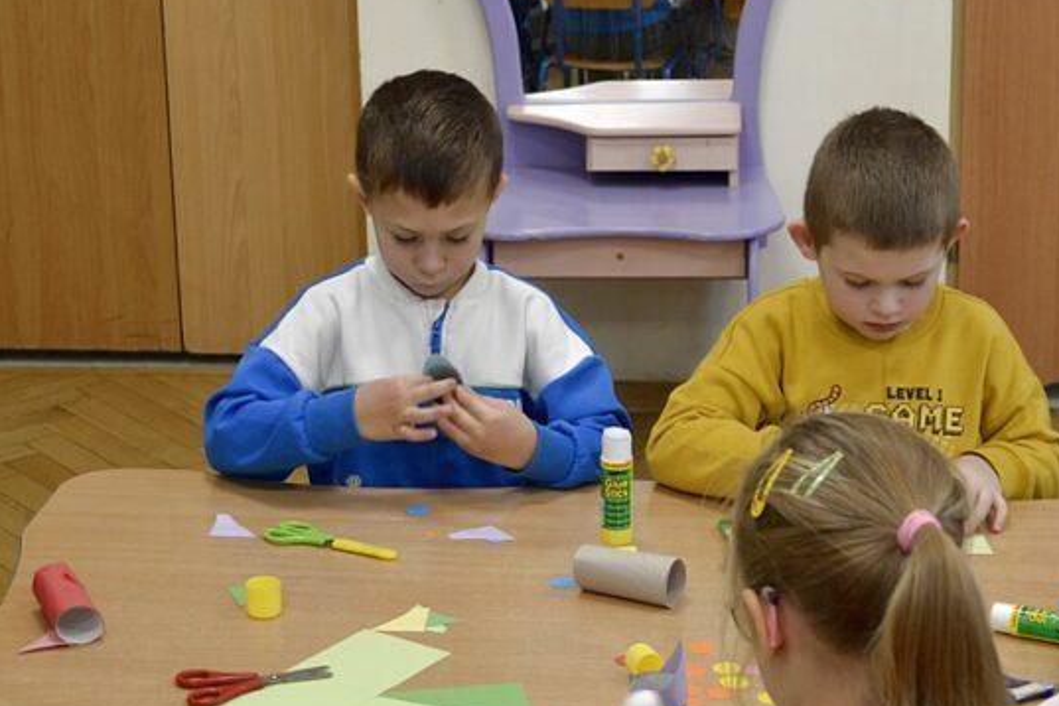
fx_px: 2440
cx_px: 596
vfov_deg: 16.4
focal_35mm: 83
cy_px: 269
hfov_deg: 24.5
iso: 400
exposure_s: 1/30
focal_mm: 29
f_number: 4.5
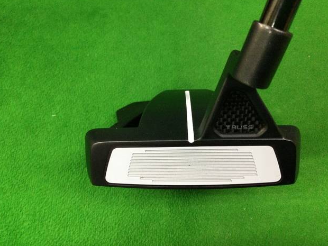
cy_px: 120
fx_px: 303
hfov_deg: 56.8
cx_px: 164
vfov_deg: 44.2
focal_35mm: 32
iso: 100
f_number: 2.4
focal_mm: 3.3
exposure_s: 1/30
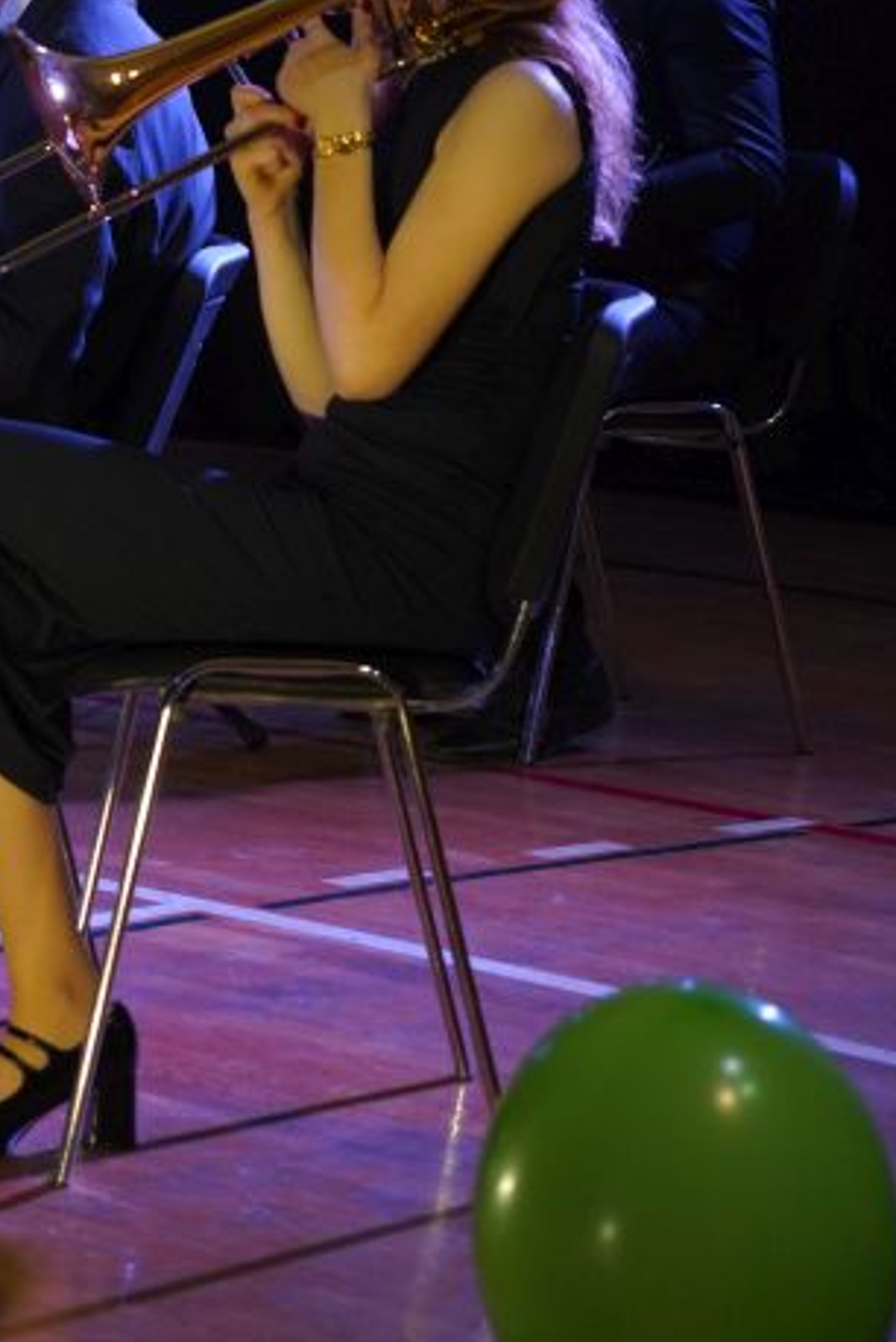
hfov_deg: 8.4
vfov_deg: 12.5
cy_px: -12
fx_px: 6038
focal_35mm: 162
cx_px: -47
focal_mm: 50
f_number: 2.8
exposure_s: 1/80
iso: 1000
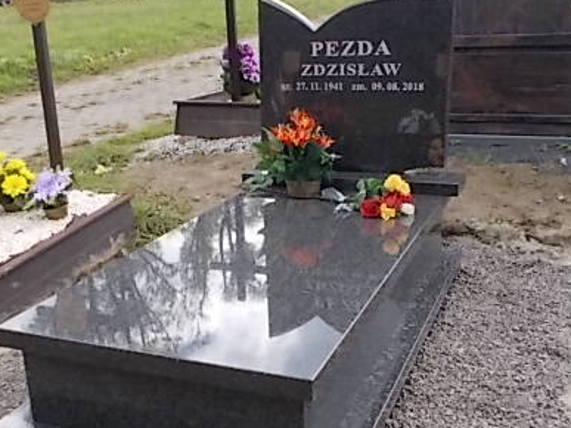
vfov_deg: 33.4
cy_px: 276
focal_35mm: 43
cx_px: 249
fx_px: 709
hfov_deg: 43.8
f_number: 3.2
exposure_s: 1/250
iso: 80
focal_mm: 4.6
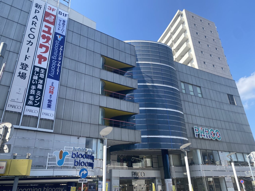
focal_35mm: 26
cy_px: 96
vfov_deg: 53.1
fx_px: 192
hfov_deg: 67.3
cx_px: 128
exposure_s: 1/1316
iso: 32
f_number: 1.8
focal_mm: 4.25
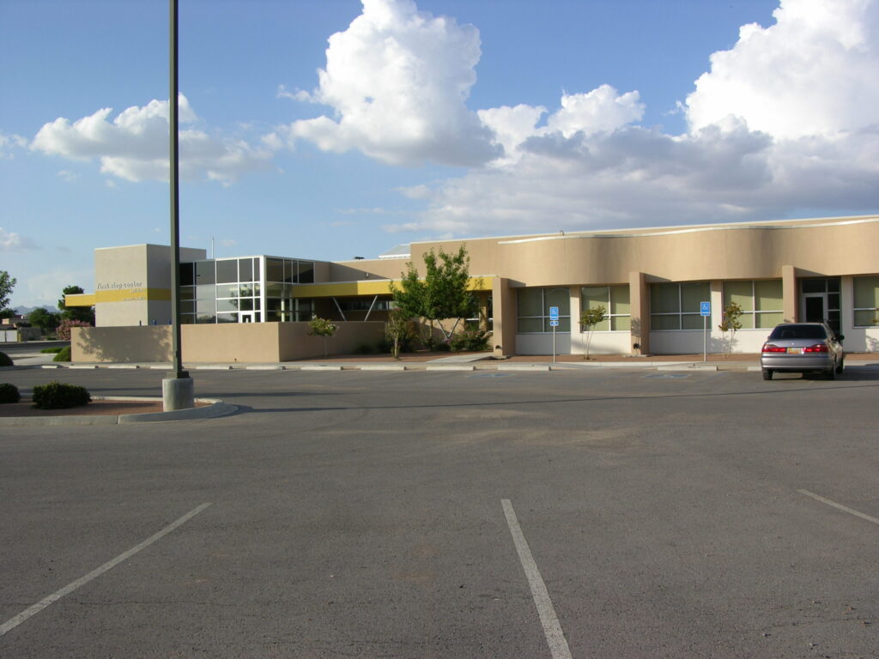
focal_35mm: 35
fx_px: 889
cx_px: 440
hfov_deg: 52.6
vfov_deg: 40.7
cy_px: 330
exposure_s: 1/240
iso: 50
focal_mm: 8.9
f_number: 5.6
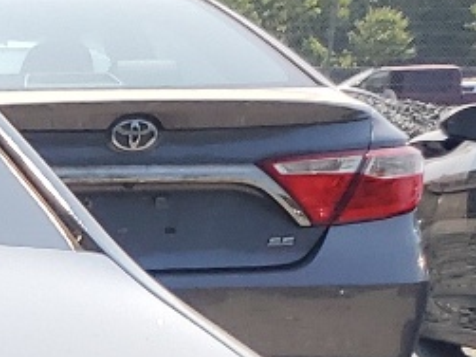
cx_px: -886
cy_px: 775
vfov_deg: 8.4
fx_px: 2282
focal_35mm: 166
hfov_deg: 9.6
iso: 50
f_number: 1.5
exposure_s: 1/1667
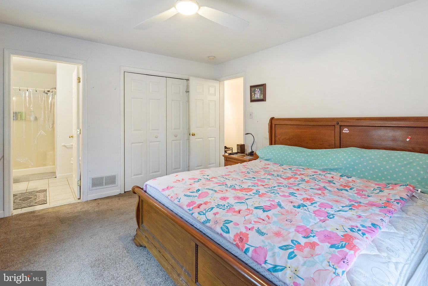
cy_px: 143
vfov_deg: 70.5
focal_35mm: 17
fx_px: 202
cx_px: 214
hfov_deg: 93.3
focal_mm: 17
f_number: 8
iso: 400
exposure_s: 1/45
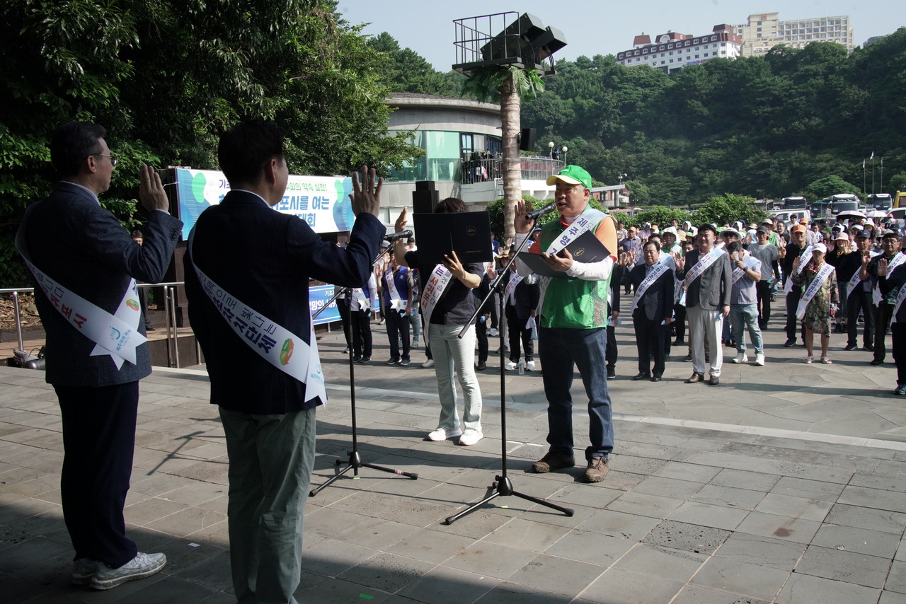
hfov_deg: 55.8
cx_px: 453
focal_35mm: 34
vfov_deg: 38.9
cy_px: 302
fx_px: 856
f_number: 14
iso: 2500
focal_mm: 34
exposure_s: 1/1250
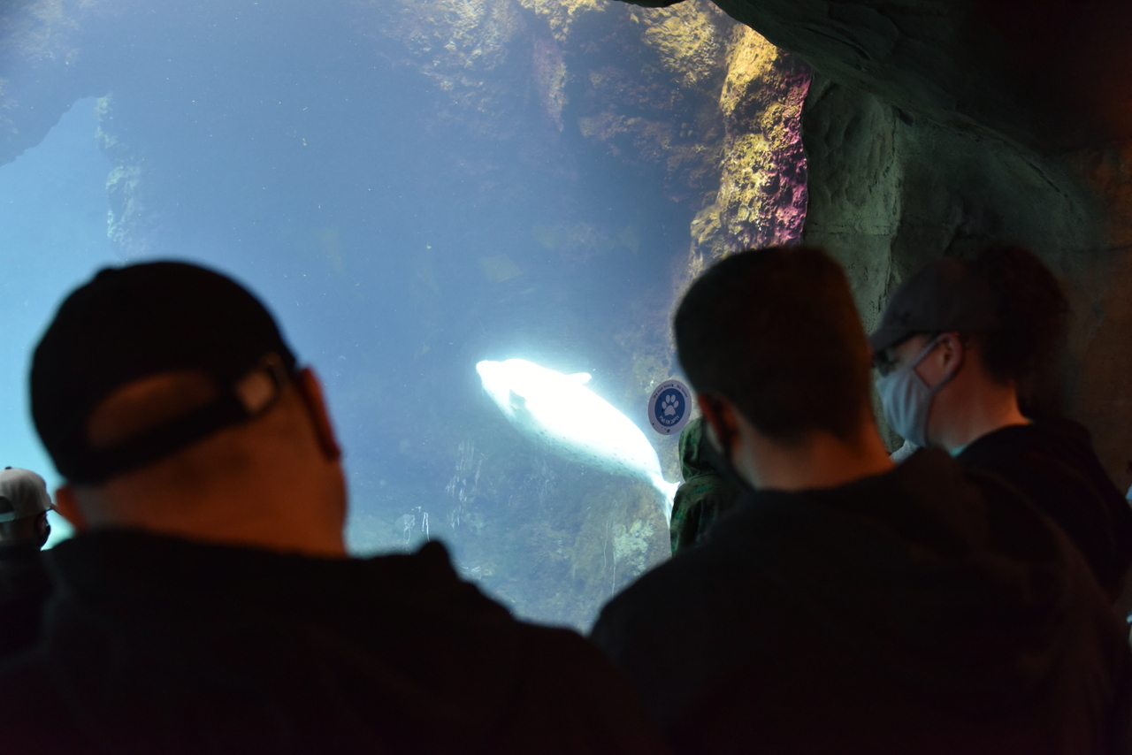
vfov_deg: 31.9
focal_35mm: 42
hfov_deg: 46.4
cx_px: 566
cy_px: 378
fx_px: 1321
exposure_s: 1/100
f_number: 4
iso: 2500
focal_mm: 42
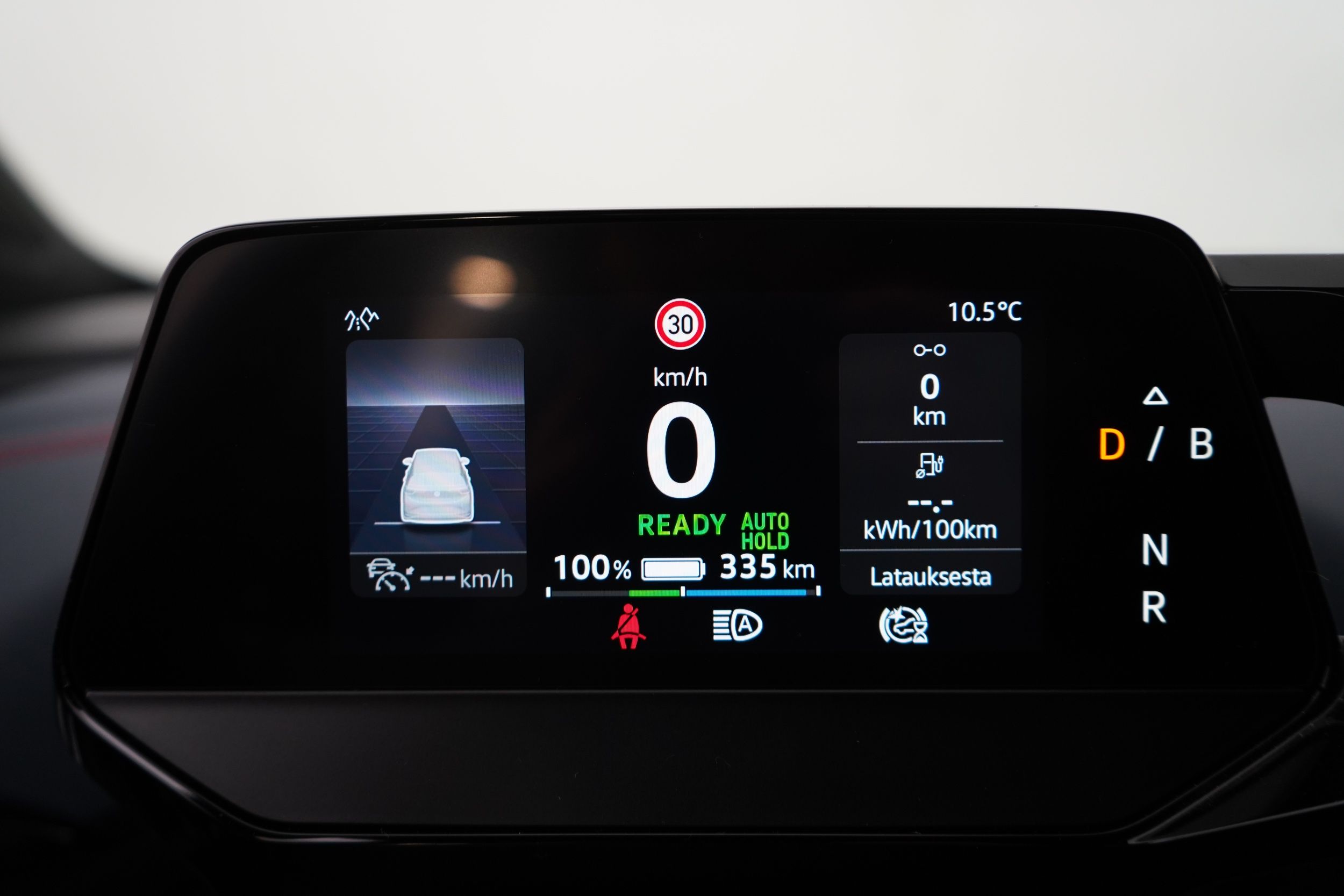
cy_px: 448
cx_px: 672
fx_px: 1083
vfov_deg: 45.0
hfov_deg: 63.7
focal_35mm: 29
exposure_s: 1/60
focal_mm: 29
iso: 1250
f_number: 3.5
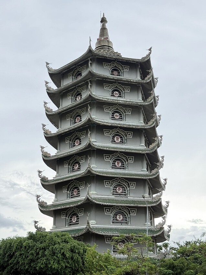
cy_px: 138
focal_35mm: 48
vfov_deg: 39.7
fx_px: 381
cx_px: 103
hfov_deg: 30.3
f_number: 1.78
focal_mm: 6.76
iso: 100
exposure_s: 1/349
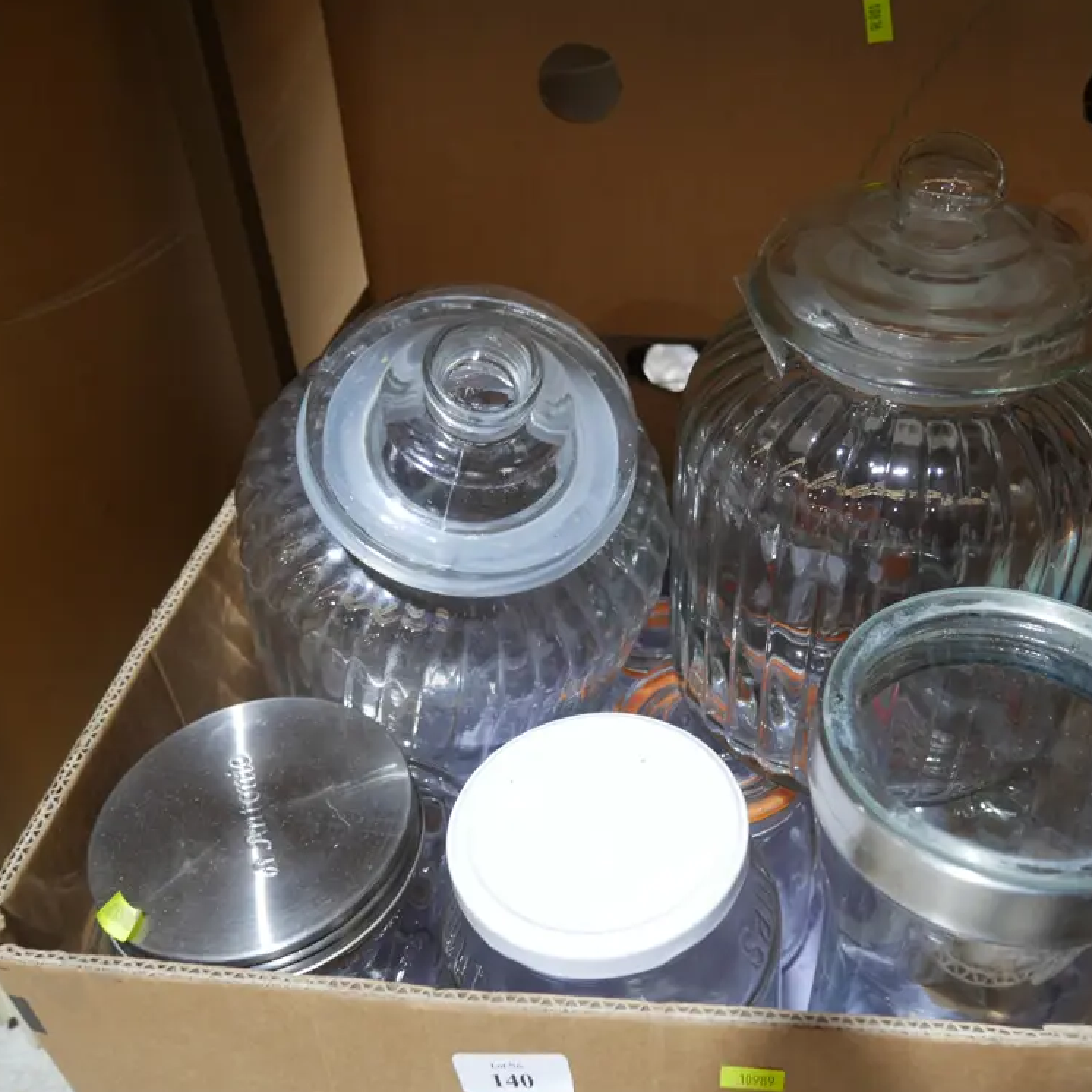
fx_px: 1213
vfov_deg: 48.4
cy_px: 551
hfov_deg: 48.3
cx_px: 637
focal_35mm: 34
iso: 500
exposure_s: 1/60
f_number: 3.5
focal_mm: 14
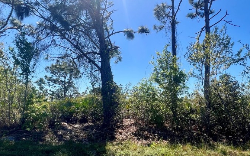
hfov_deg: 81.5
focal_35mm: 21
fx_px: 143
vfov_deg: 56.7
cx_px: 148
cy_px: 96
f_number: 1.8
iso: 32
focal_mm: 1.57
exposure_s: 1/1248
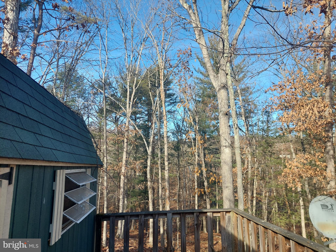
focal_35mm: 24
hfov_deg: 71.6
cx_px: 168
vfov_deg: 56.8
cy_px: 126
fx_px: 233
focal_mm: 5.23
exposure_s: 1/543
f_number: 1.8
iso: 40
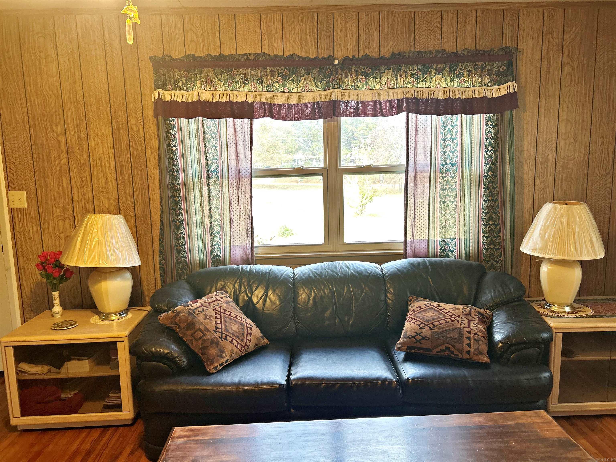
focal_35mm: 26
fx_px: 463
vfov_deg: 53.1
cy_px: 231
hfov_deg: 67.3
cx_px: 308
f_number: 1.5
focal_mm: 5.7
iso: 80
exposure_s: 1/60
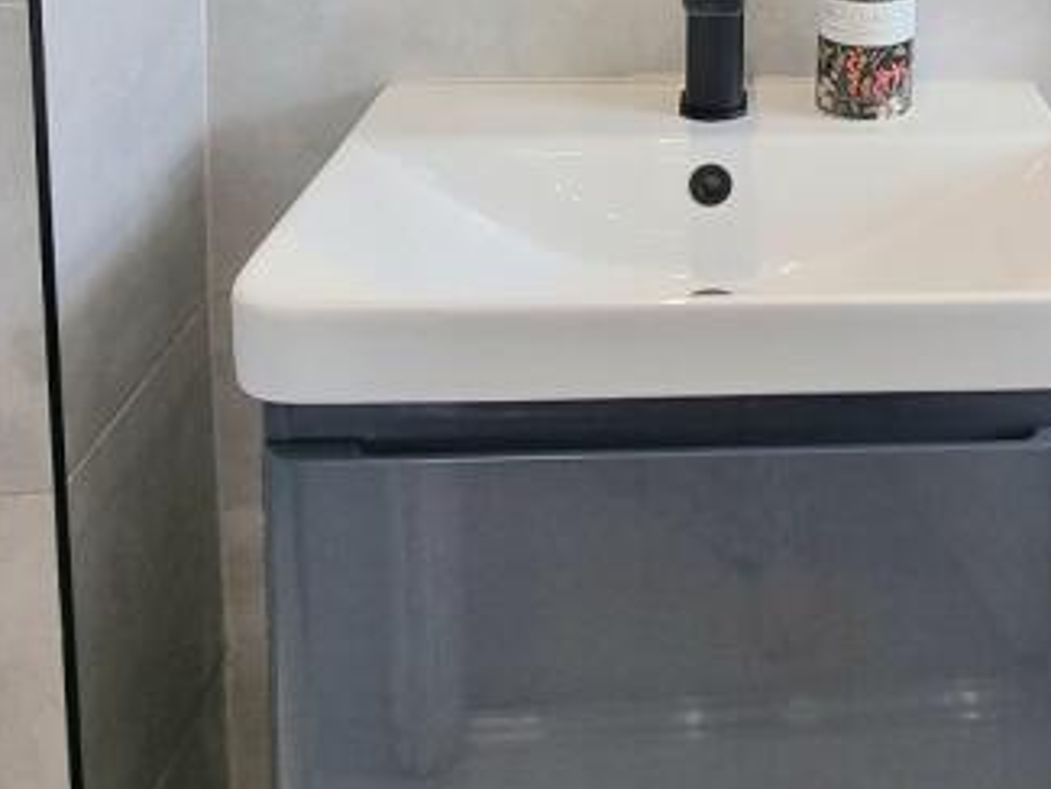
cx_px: 841
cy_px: -213
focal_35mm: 41
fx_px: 1245
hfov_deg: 43.6
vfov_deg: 29.1
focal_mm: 2.2
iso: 50
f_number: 2.2
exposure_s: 1/100
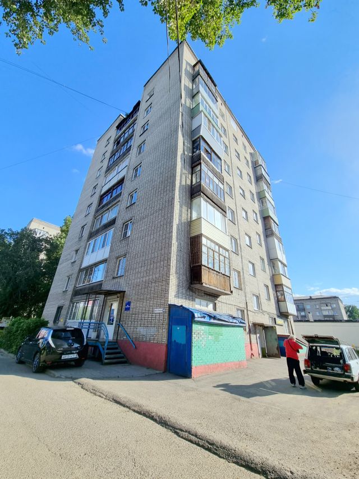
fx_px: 180
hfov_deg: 89.9
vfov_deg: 106.2
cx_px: 180
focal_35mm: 13
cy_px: 240
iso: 50
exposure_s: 1/1288
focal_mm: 2.2
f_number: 2.2
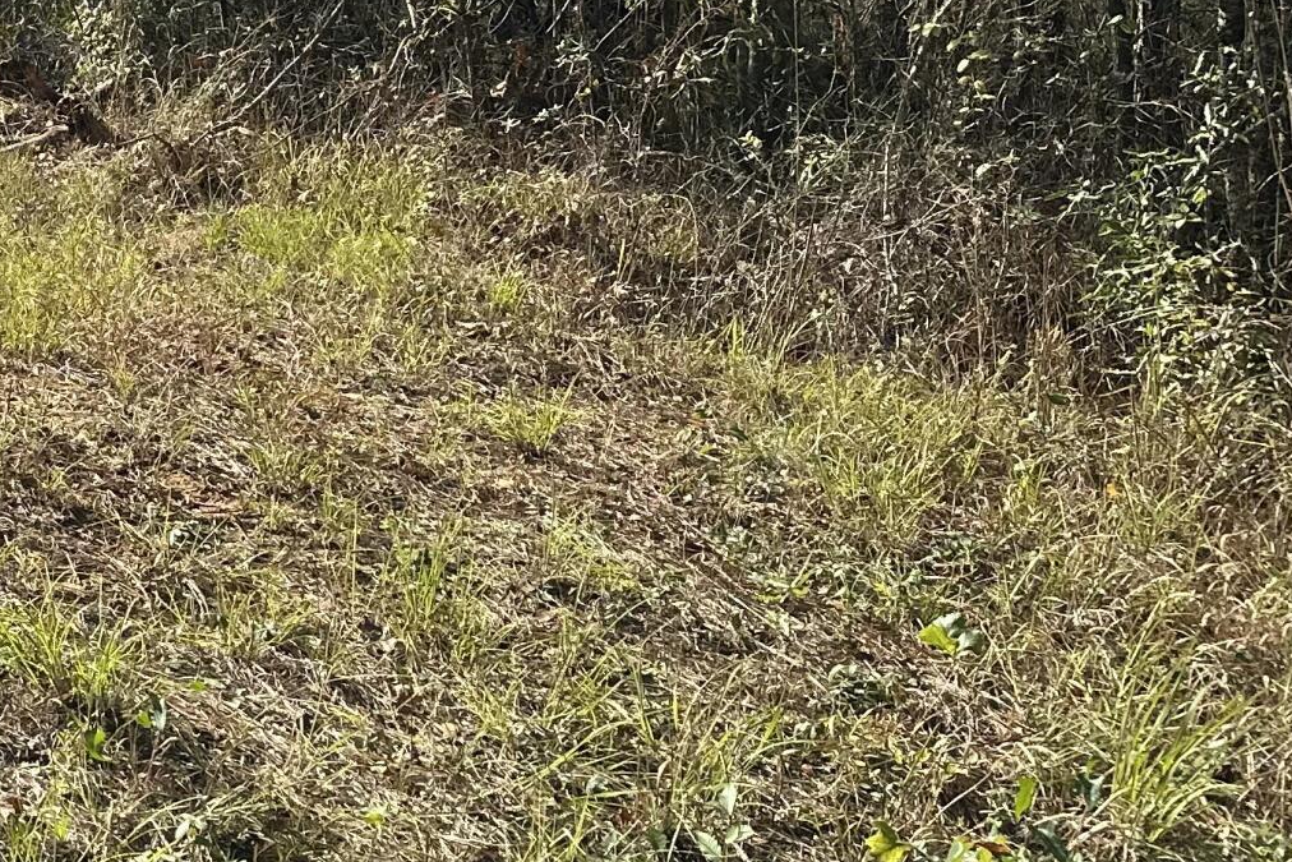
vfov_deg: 18.0
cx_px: -382
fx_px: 2656
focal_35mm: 74
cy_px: 11
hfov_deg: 24.0
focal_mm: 6.86
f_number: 1.78
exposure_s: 1/2591
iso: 80
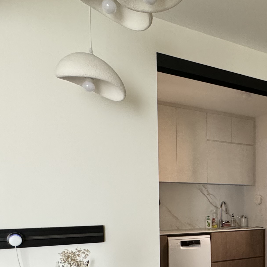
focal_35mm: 41
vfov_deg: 38.8
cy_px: 225
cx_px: 278
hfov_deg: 36.1
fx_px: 358
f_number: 2.2
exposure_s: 1/60
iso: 640
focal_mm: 2.22
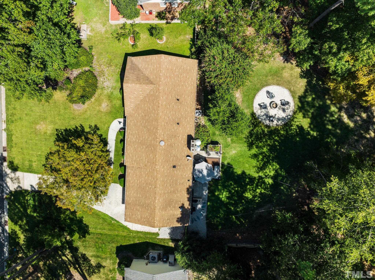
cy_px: 140
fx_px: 260
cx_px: 188
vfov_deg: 56.8
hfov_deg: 71.6
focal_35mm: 24
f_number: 2.8
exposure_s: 1/200
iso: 110
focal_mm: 12.29
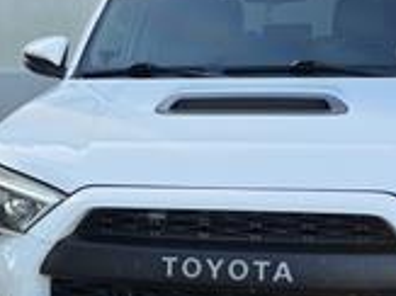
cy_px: 267
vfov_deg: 20.3
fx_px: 812
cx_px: 141
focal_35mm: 71
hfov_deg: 27.3
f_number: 1.7
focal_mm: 6.3
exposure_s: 1/359
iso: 40
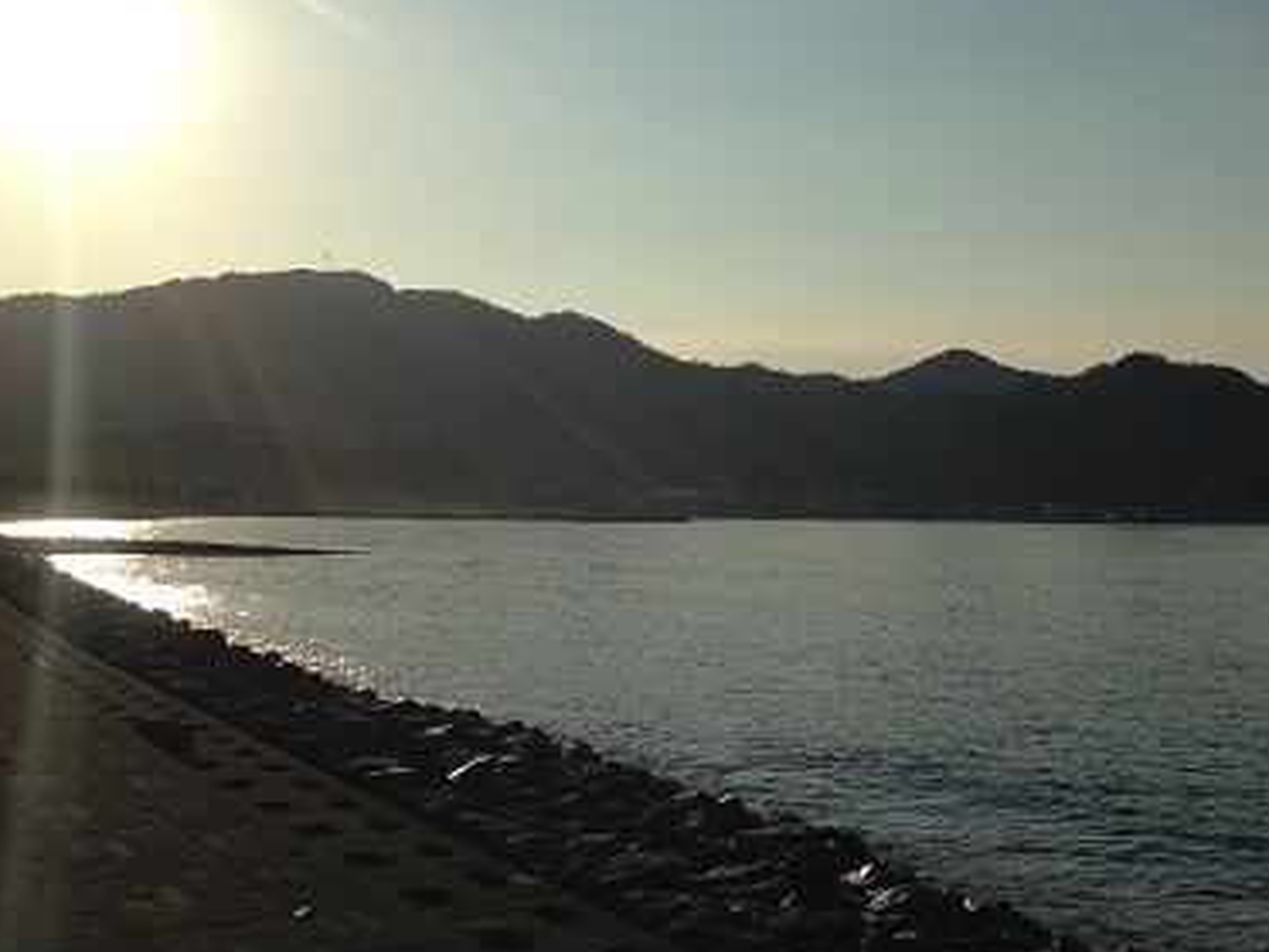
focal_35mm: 52
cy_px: 600
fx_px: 1907
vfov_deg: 27.9
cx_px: 908
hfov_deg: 36.2
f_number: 2.4
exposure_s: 1/6024
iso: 50
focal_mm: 4.12
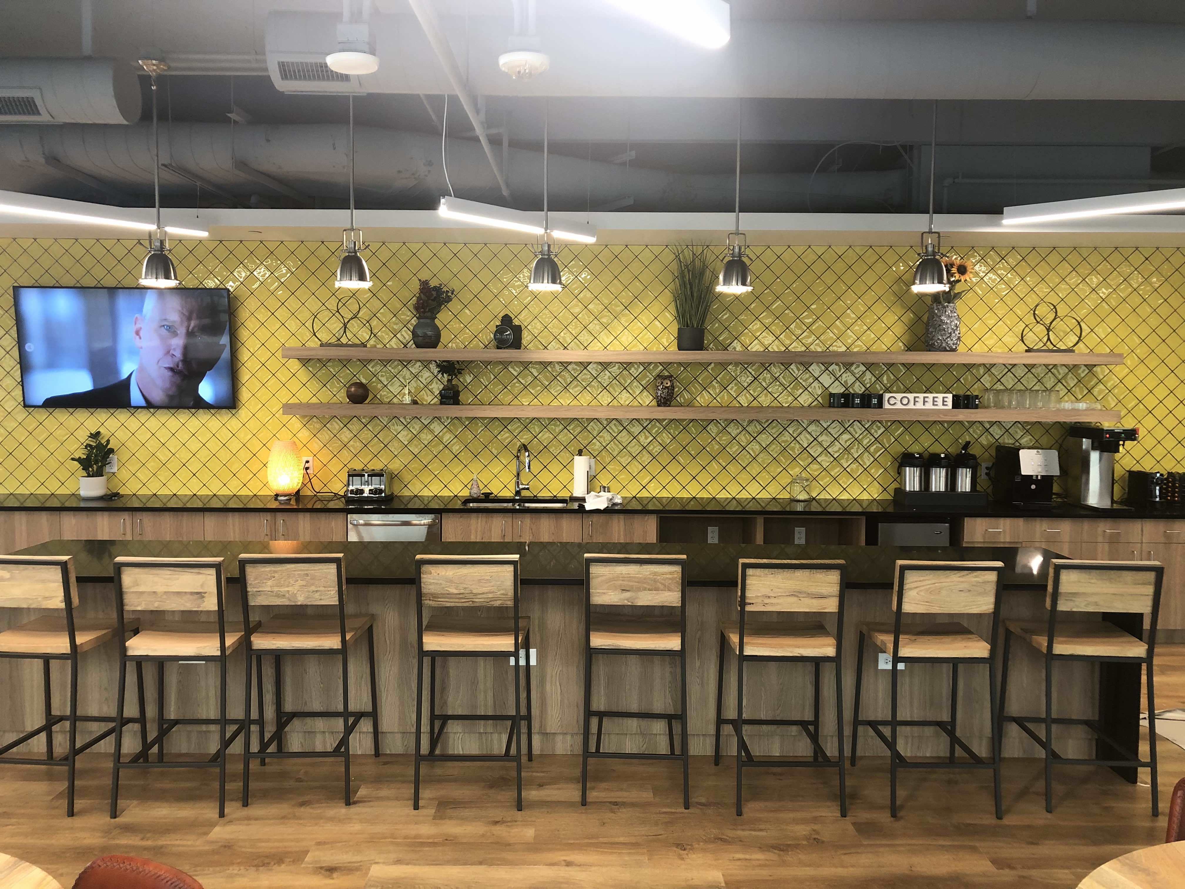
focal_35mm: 28
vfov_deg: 49.7
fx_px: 959
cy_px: 444
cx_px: 592
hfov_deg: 63.4
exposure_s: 1/26
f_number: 1.8
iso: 40
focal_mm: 3.99
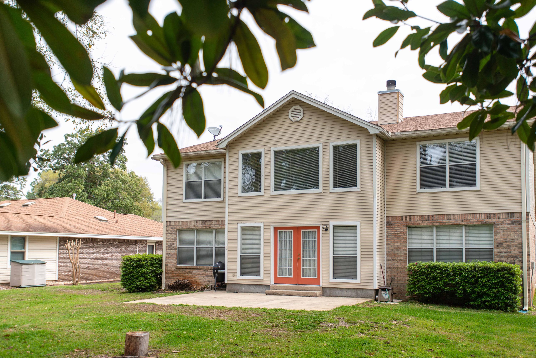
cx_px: 268
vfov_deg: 37.9
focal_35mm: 35
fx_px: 521
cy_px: 179
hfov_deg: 54.4
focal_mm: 35
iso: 200
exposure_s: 1/2000
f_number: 2.8
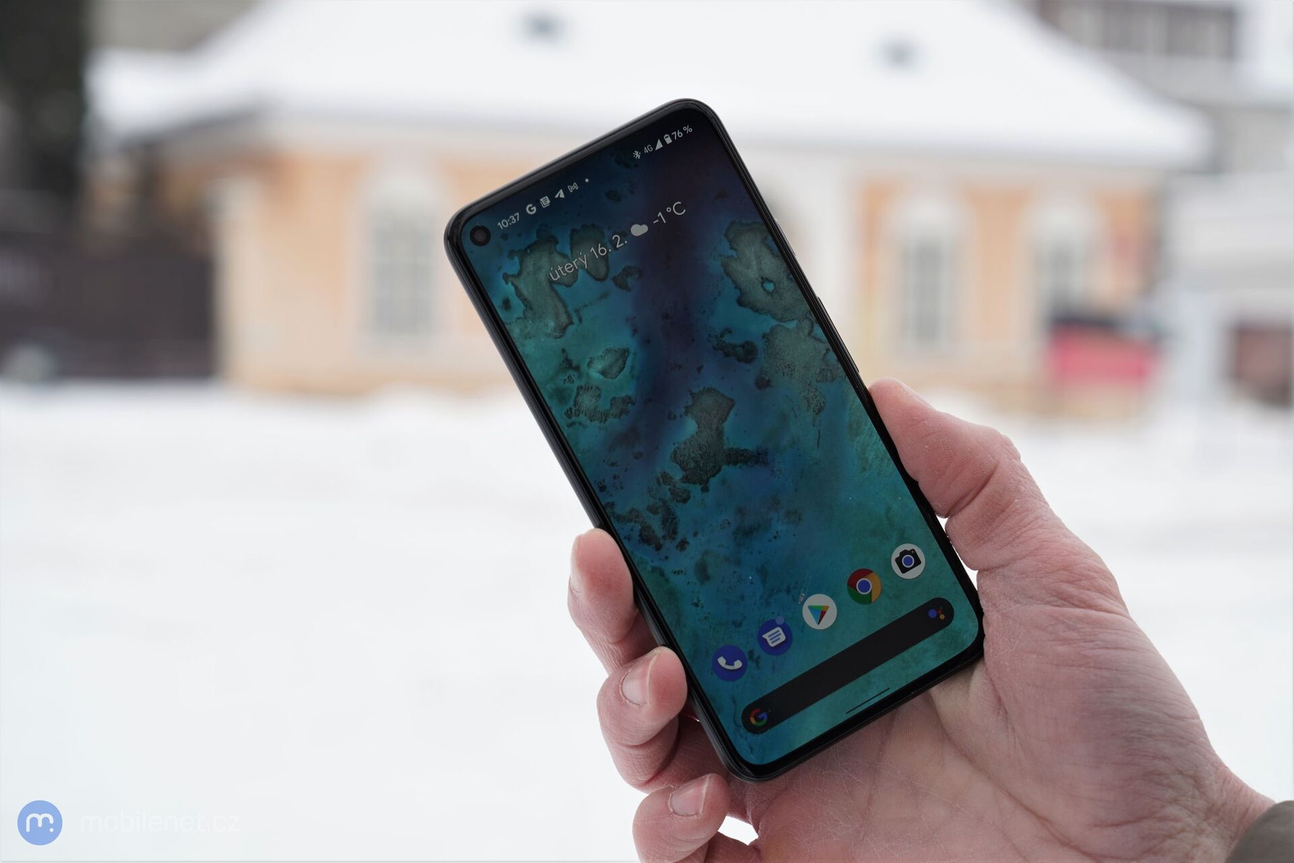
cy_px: 432
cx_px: 647
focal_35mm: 70
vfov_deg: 19.5
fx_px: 2516
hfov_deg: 28.8
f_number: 6.3
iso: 100
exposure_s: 1/160
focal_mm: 70
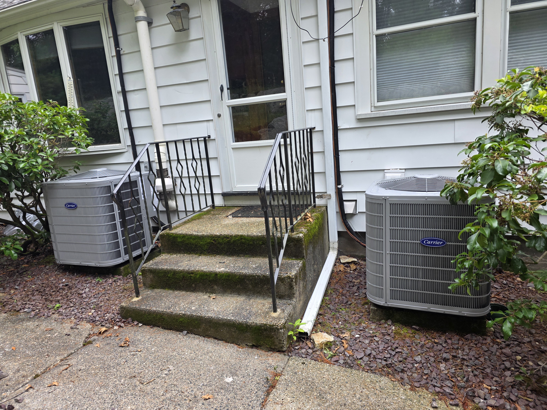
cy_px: 205
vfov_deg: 58.9
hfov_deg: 73.9
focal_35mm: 23
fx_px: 363
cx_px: 274
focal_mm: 6.3
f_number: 1.7
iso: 64
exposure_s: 1/359
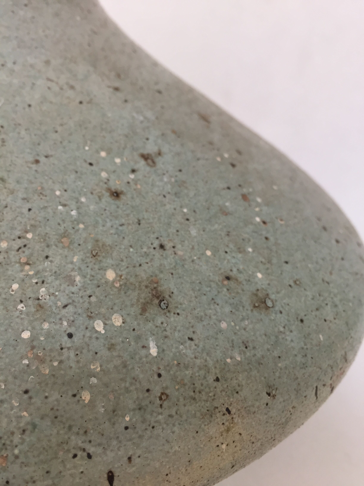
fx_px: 407
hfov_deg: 48.2
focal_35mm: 29
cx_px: 182
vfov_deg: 61.7
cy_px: 243
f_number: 2.2
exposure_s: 1/33
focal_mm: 4.15
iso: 100
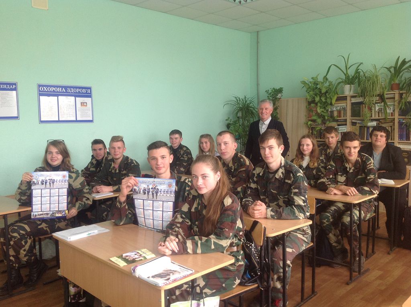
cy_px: 154
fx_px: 415
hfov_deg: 52.7
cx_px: 206
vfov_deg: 40.6
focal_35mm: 35
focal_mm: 4.28
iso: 64
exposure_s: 1/30
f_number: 2.4
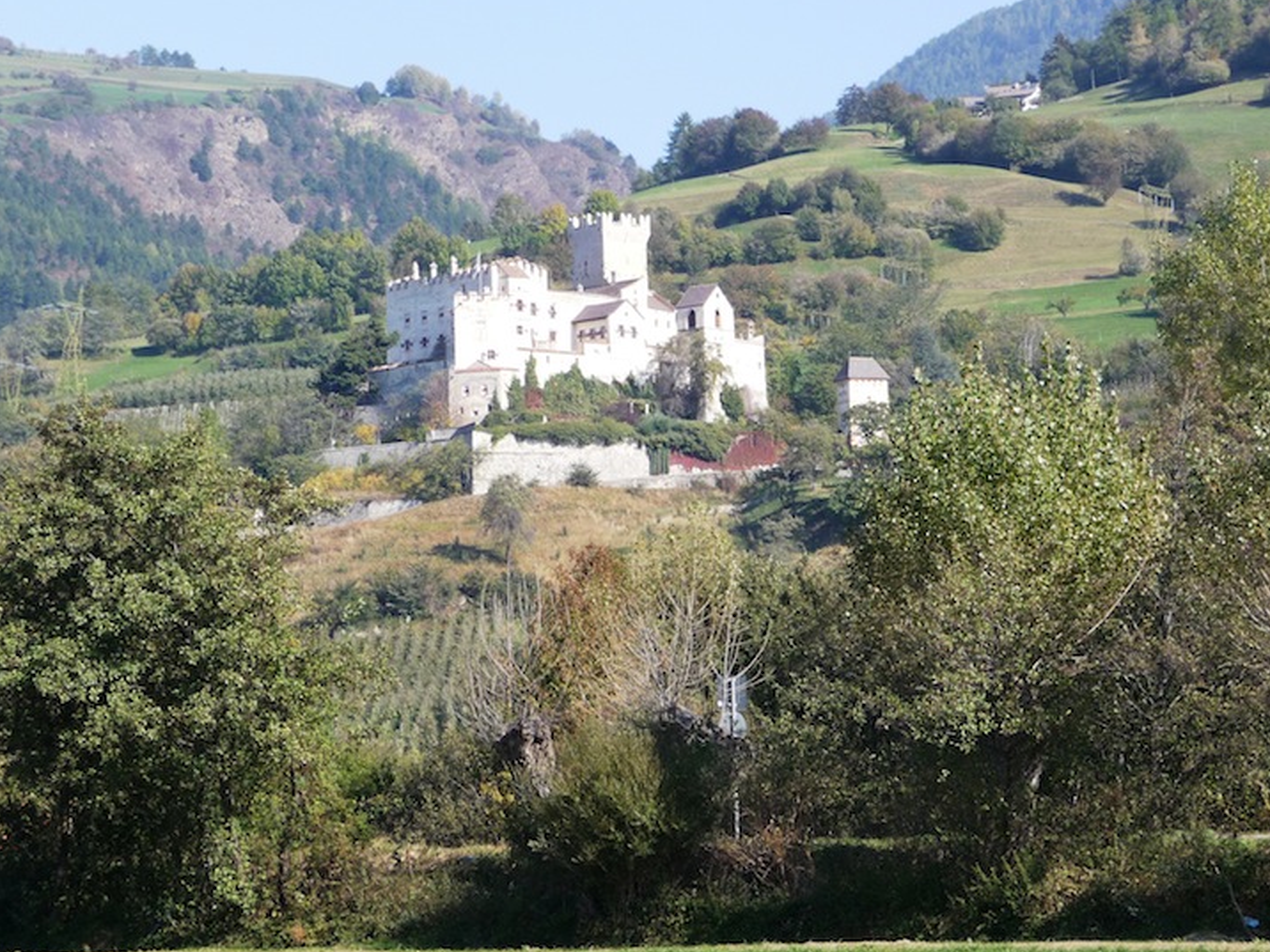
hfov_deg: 13.8
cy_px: 424
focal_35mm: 143
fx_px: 5246
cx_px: 646
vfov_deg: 10.4
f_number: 4.7
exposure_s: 1/320
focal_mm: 21.8
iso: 100
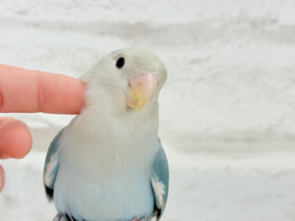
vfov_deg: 27.5
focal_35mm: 53
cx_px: 147
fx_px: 452
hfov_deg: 36.2
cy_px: 110
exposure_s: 1/50
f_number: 1.6
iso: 40
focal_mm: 5.96
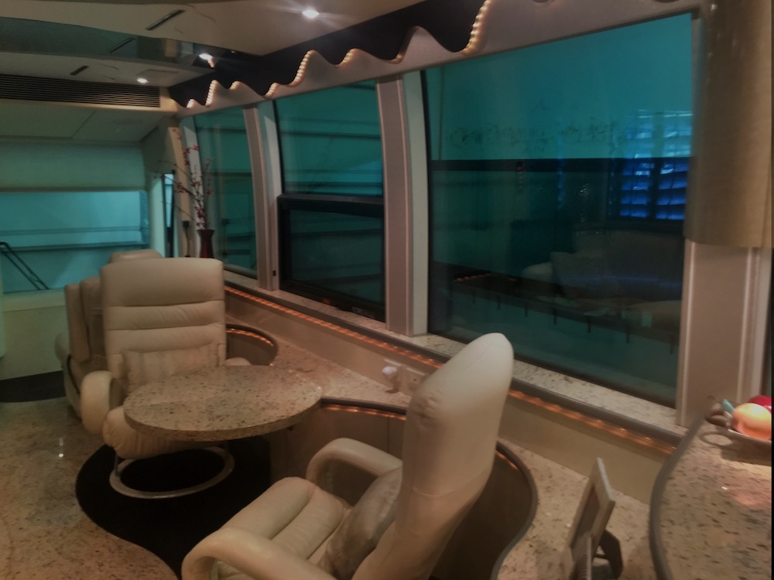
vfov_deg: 48.2
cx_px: 387
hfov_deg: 61.7
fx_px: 648
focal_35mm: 29
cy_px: 290
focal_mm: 4.15
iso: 160
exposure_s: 1/30
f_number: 2.2
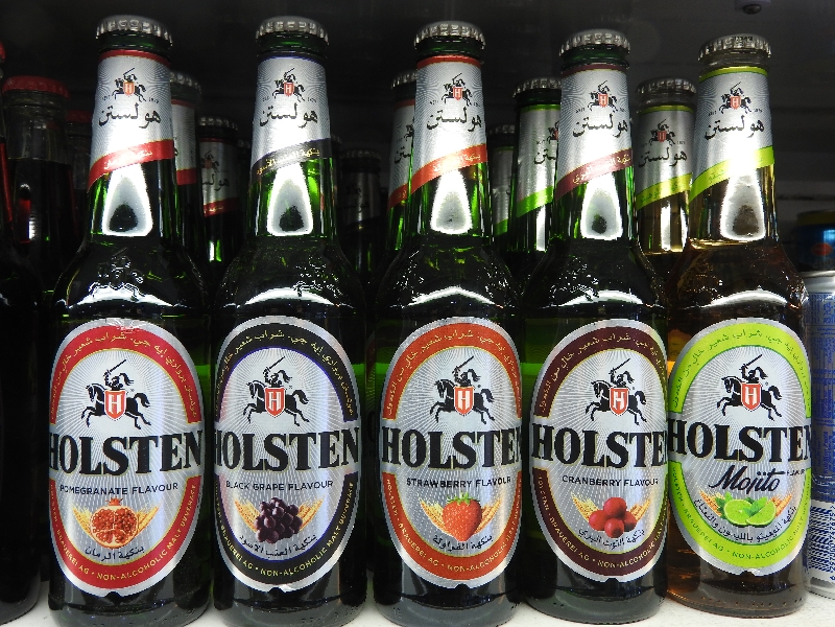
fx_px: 796
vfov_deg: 42.9
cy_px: 314
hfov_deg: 55.4
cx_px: 418
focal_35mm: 33
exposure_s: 1/30
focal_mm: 5.9
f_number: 3.6
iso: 110
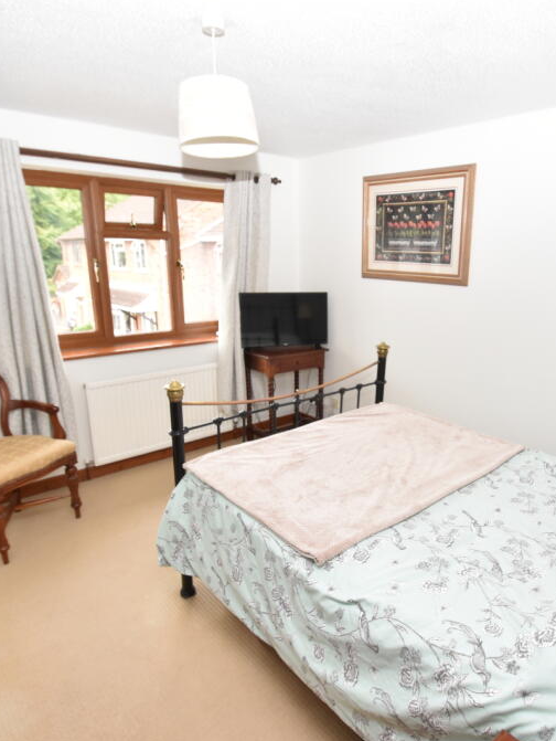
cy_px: 370
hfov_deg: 60.0
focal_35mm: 22
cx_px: 361
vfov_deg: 76.4
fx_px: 471
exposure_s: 1/125
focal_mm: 10
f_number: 5.6
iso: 800
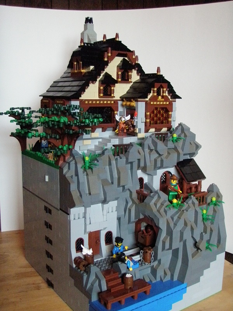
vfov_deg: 49.0
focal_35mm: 38
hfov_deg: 37.7
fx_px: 341
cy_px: 156
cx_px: 116
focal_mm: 6.7
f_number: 3.5
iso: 800
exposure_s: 1/100
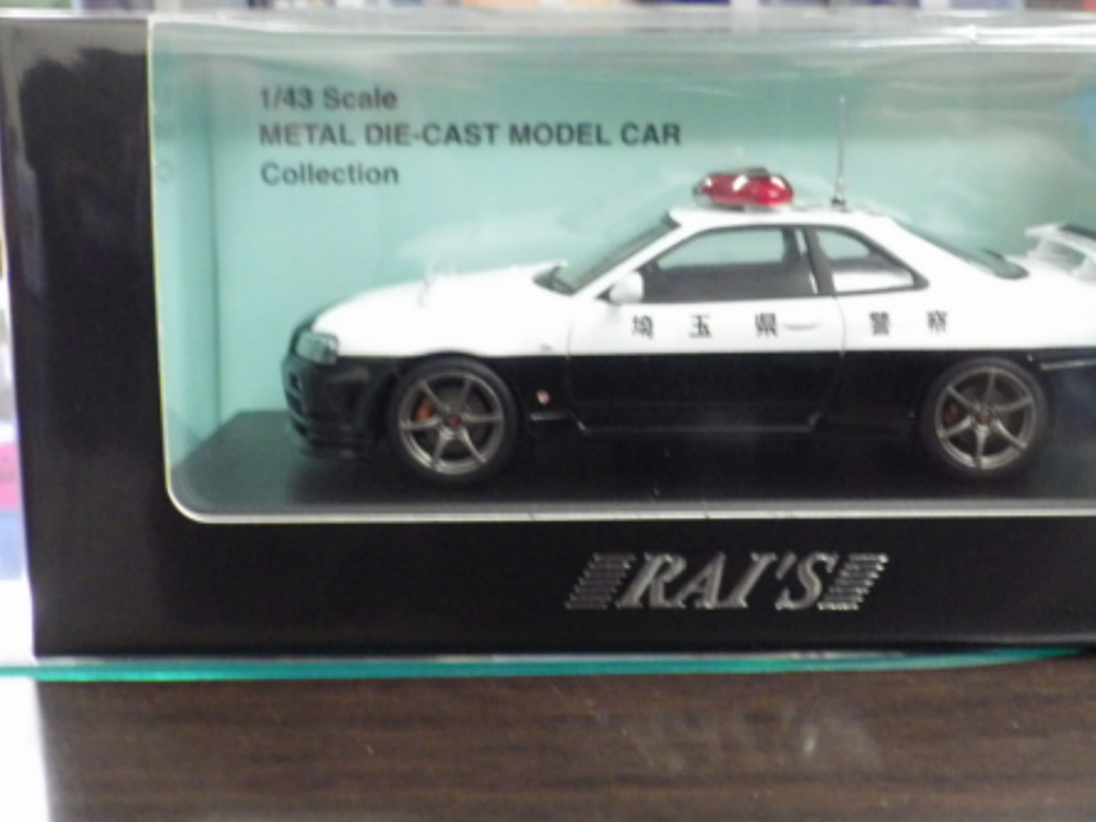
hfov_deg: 38.7
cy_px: 299
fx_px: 1551
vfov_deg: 29.5
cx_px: 684
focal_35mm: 49
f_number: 3.4
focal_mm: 6.2
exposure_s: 1/30
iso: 800
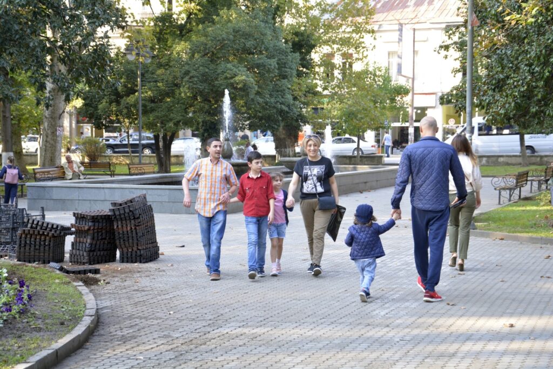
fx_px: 1037
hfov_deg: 29.8
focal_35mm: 68
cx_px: 276
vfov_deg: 20.2
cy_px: 184
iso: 800
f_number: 5
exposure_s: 1/160
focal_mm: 45
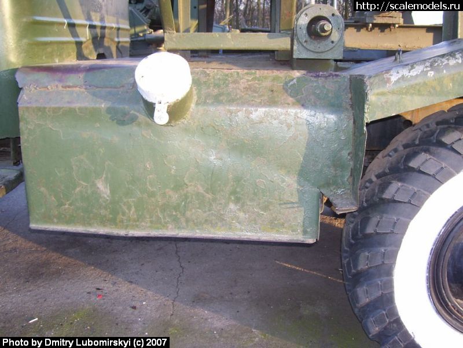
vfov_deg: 38.7
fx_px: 495
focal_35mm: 37
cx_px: 232
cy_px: 174
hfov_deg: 50.1
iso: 80
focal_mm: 6
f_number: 2.7
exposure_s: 1/60
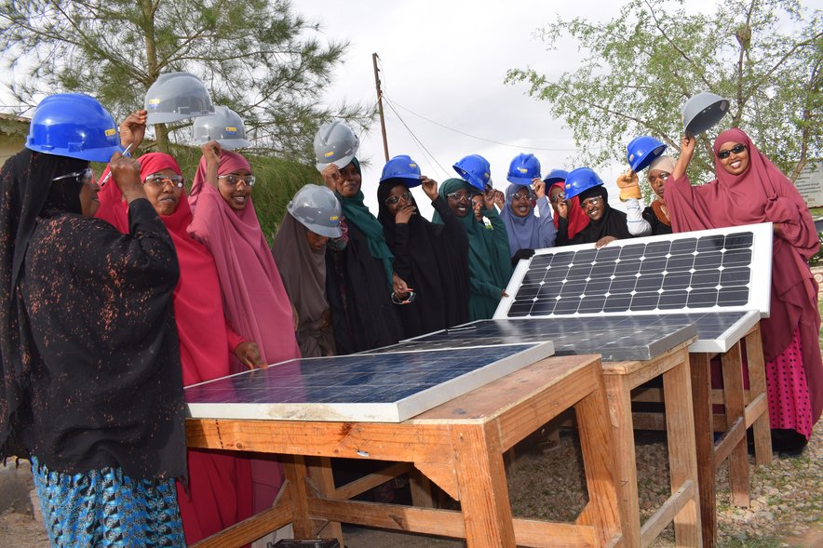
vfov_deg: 47.9
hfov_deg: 67.4
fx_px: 617
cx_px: 412
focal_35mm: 27
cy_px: 274
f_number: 8
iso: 100
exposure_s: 1/100
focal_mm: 18
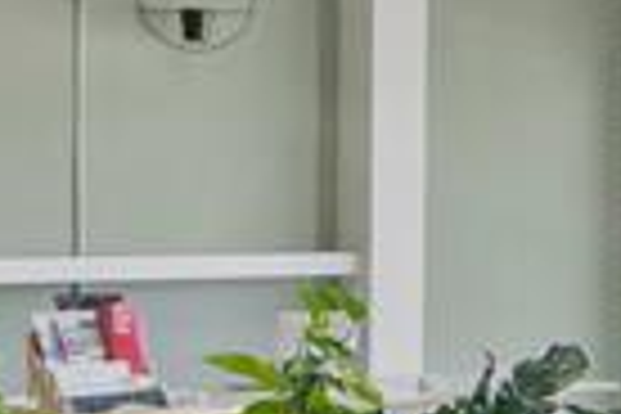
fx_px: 1915
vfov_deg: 12.3
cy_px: 216
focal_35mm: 111
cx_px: 1066
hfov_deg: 16.0
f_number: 9
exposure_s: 1/8
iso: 320
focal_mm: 10
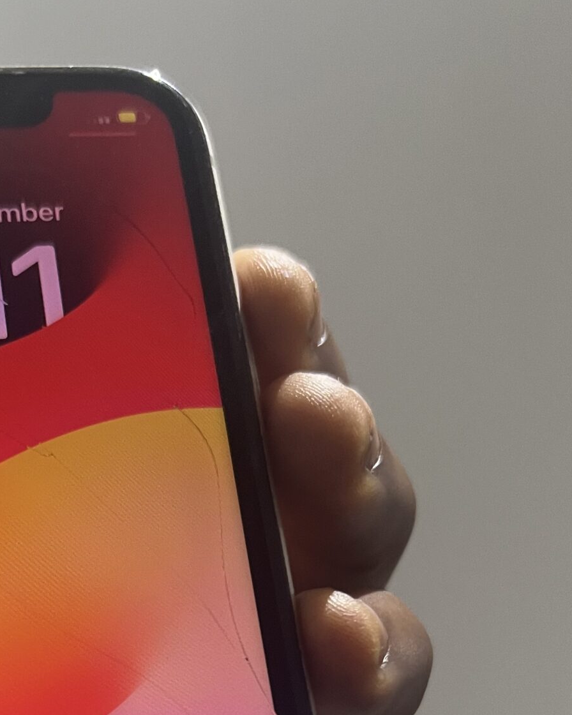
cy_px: 719
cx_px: 19
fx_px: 1227
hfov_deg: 25.1
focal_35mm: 58
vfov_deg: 30.2
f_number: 1.5
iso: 320
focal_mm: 5.7
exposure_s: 1/60
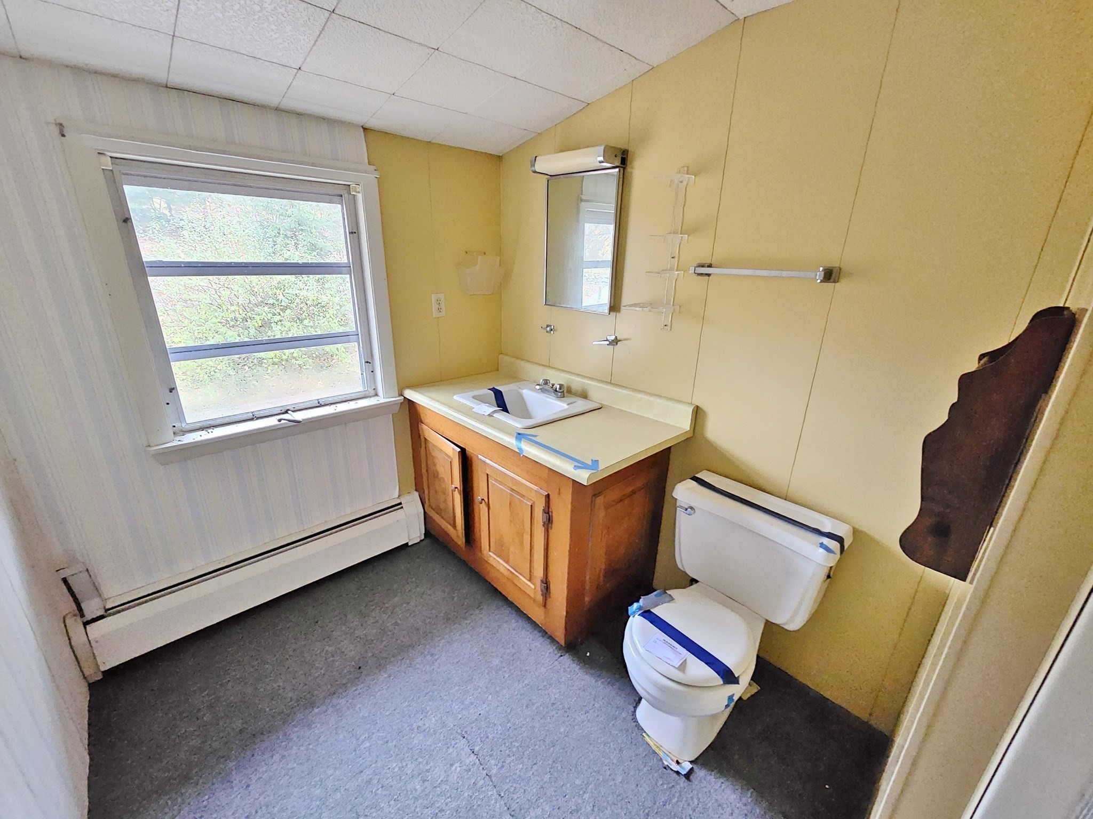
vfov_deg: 89.9
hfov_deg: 106.2
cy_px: 410
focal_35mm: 13
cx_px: 546
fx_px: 410
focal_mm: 2.2
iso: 3200
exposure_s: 1/24
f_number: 2.2
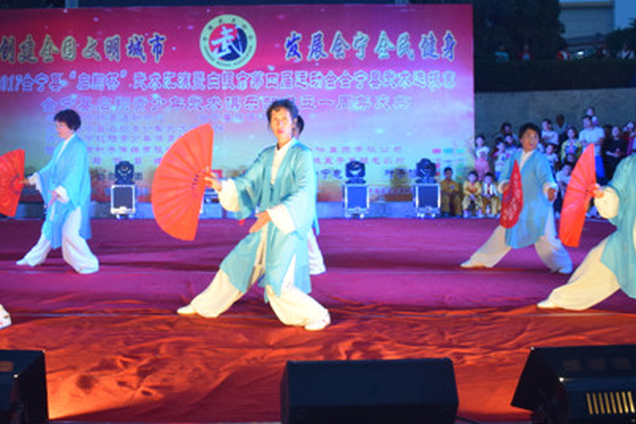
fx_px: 724
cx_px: 233
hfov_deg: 46.9
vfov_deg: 32.3
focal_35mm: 41
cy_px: 138
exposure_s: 1/60
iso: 720
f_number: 4
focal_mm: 20
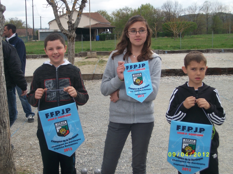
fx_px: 411
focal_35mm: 61
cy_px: 87
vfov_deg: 24.0
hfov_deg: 31.7
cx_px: 116
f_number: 4.1
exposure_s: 1/297
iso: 80
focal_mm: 11
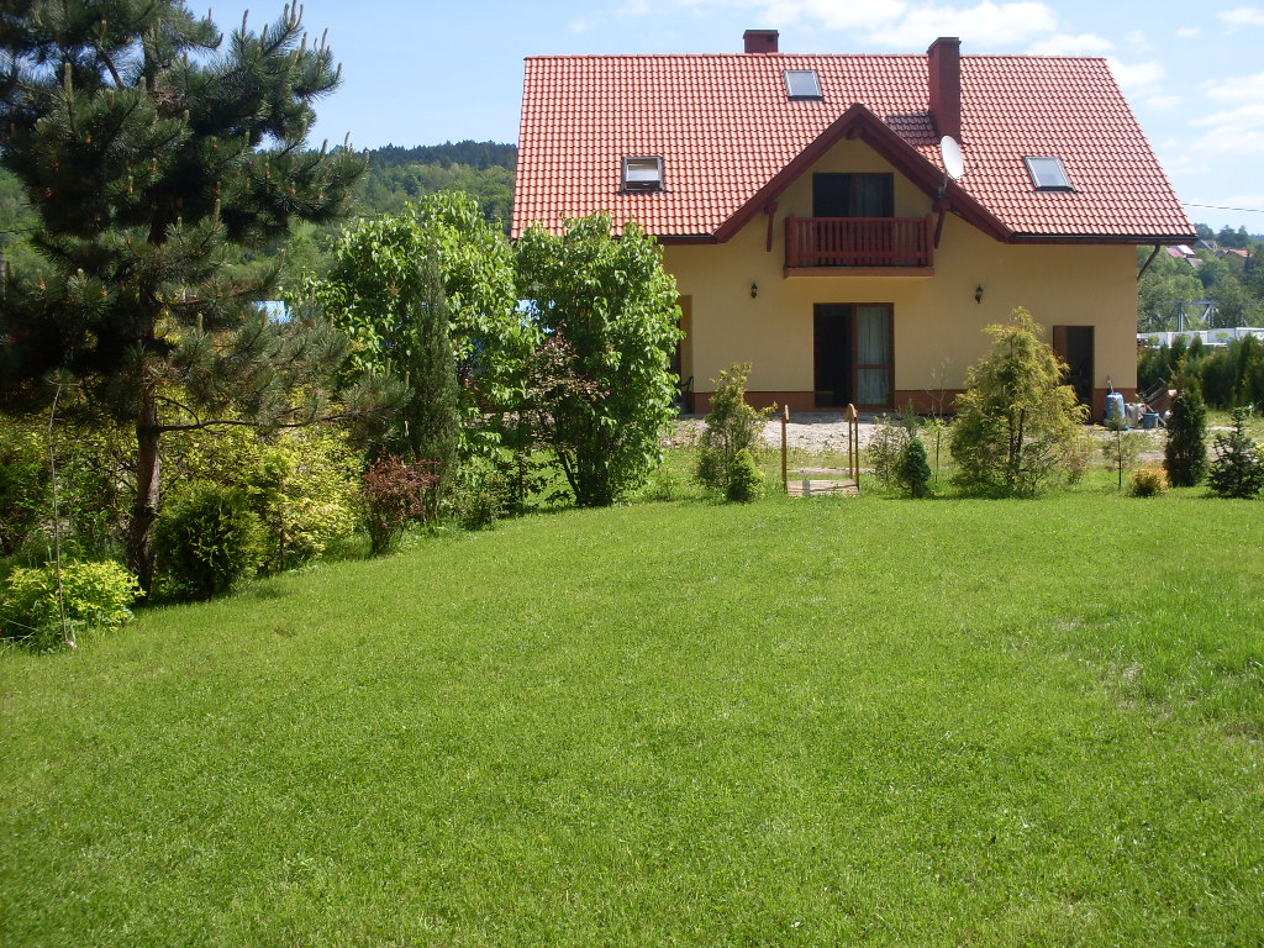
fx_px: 1388
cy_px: 474
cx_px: 632
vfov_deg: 37.7
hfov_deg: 49.0
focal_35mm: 38
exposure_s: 1/125
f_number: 8.4
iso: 80
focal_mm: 6.3
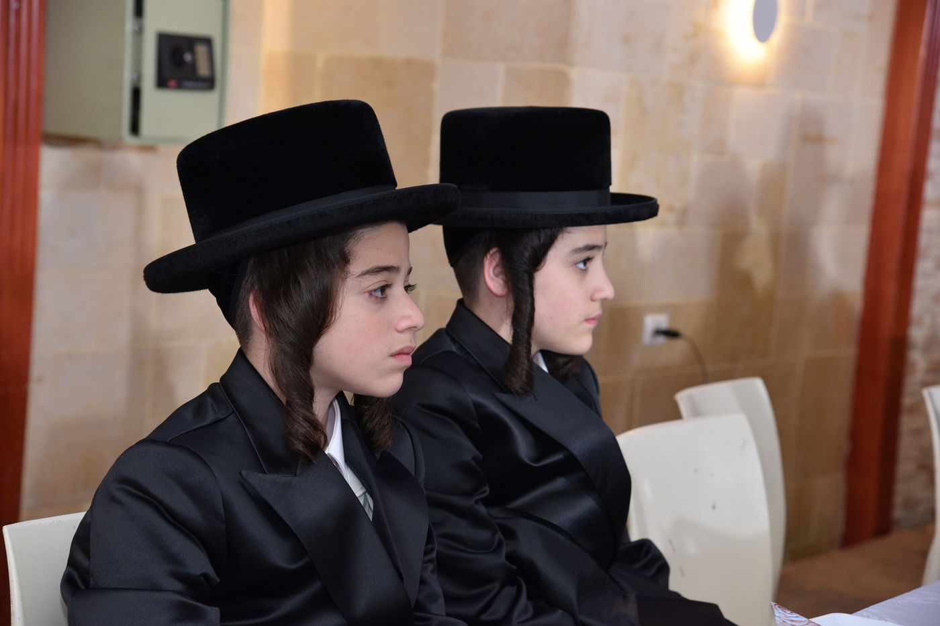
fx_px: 2141
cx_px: 470
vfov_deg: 16.6
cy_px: 313
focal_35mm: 82
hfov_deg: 24.8
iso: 800
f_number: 5.6
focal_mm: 82
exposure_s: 1/160
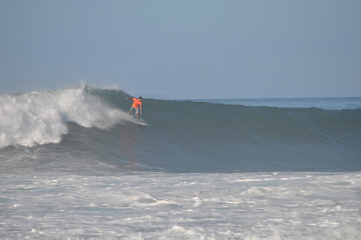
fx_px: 3005
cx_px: 180
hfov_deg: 6.9
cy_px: 120
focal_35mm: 300
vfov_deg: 4.6
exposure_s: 1/800
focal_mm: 200
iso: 200
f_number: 7.1
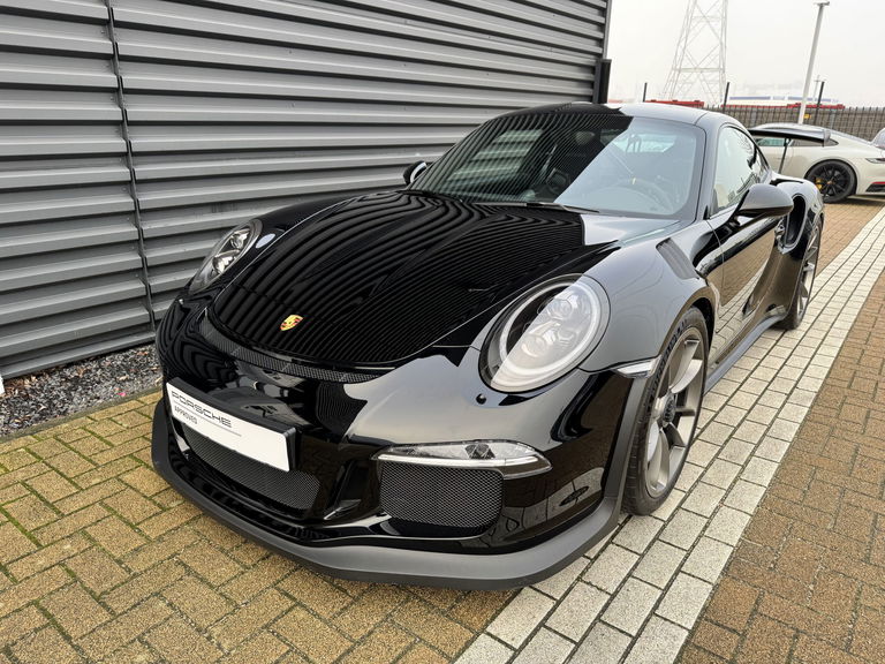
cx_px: 442
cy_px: 332
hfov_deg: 71.6
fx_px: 614
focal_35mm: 24
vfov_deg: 56.8
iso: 64
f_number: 1.78
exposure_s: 1/210
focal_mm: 6.76
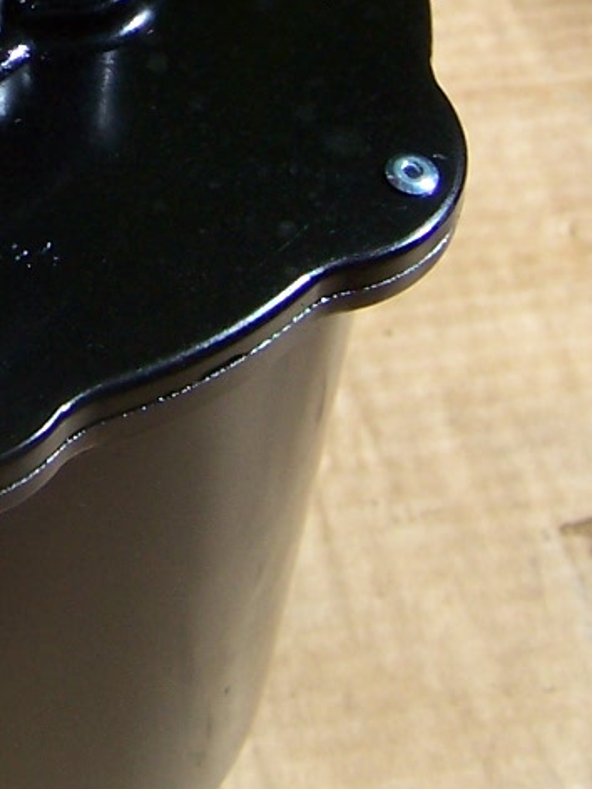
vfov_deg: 15.2
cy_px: -149
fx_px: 2850
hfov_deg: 11.6
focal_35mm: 125
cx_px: -124
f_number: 2.8
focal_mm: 6.3
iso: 80
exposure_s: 1/500
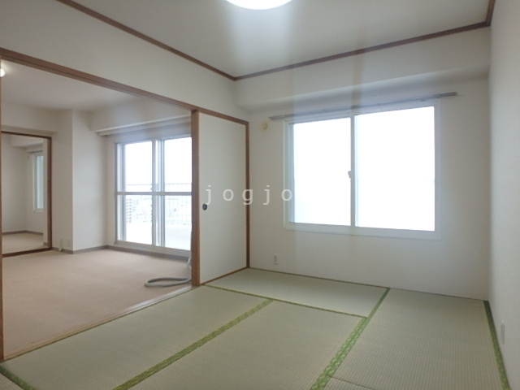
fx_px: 315
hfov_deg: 79.0
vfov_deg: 63.4
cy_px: 195
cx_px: 260
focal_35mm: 21
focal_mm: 3.7
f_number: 3.5
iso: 200
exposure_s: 1/60
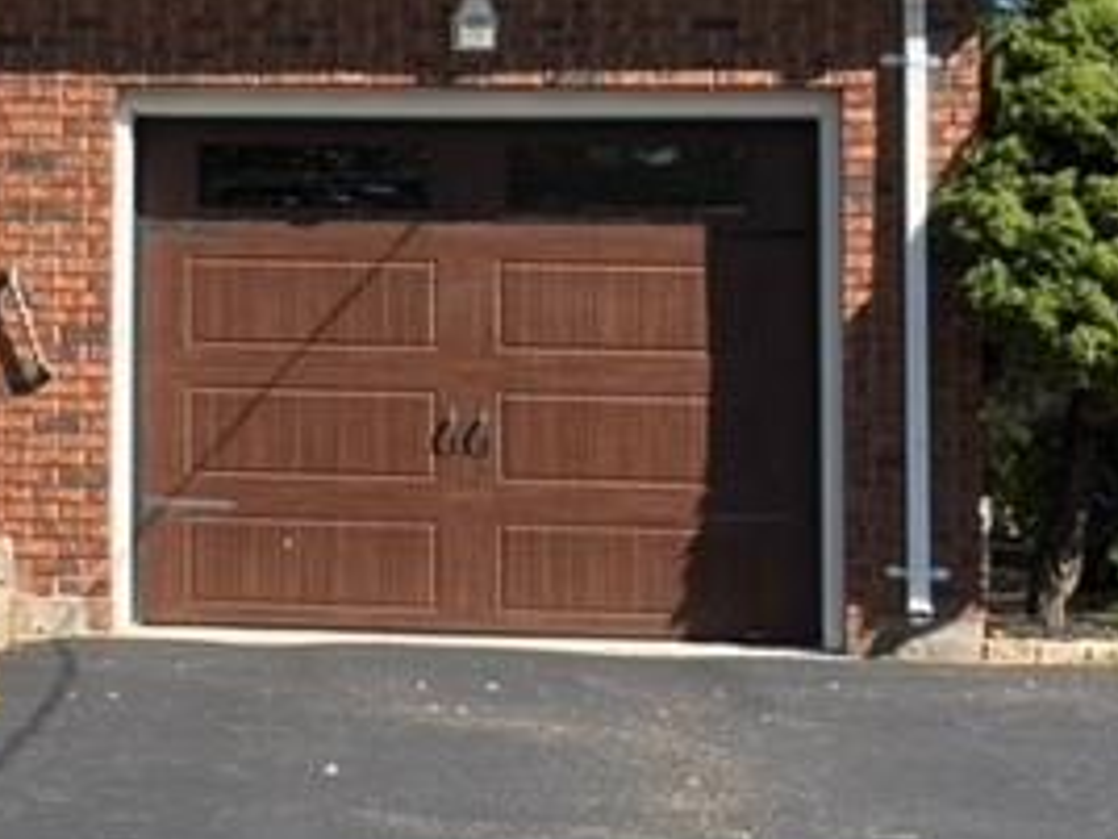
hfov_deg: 15.4
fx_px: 4005
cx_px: -196
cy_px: 92
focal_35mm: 124
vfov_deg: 11.9
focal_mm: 5.96
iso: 32
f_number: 1.6
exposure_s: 1/1499
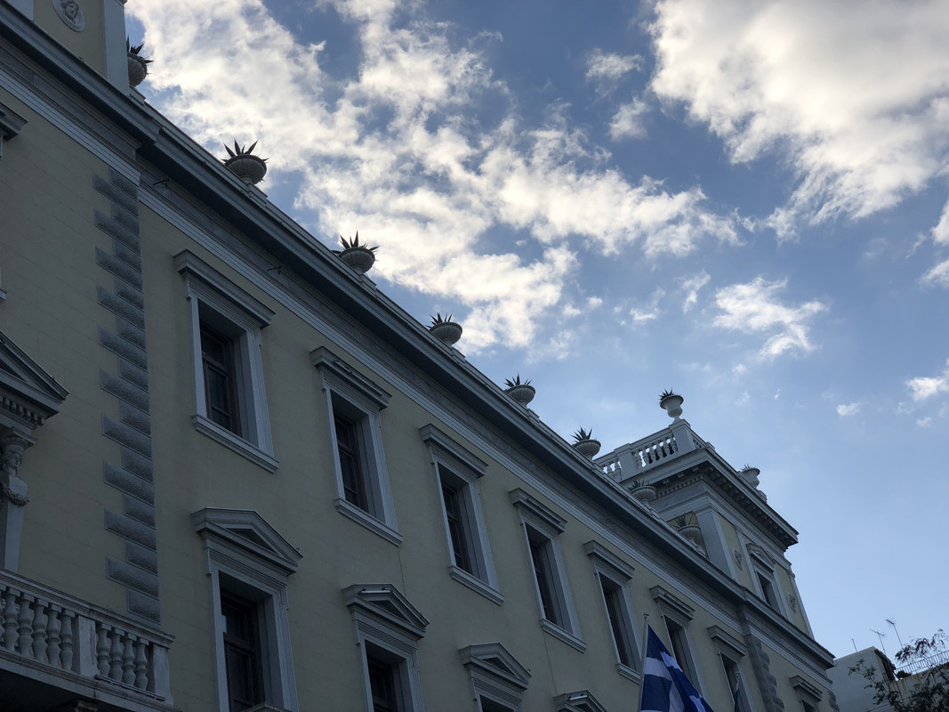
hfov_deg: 36.8
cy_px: 356
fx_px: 1425
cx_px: 474
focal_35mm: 52
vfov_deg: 28.0
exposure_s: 1/1656
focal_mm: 6
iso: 16
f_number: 2.4
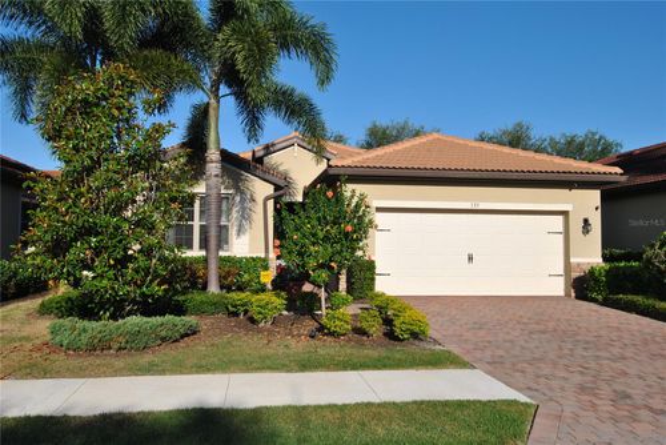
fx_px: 555
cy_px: 222
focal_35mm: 30
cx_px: 333
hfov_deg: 61.9
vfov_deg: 43.7
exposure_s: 1/320
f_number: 9
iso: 100
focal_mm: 20
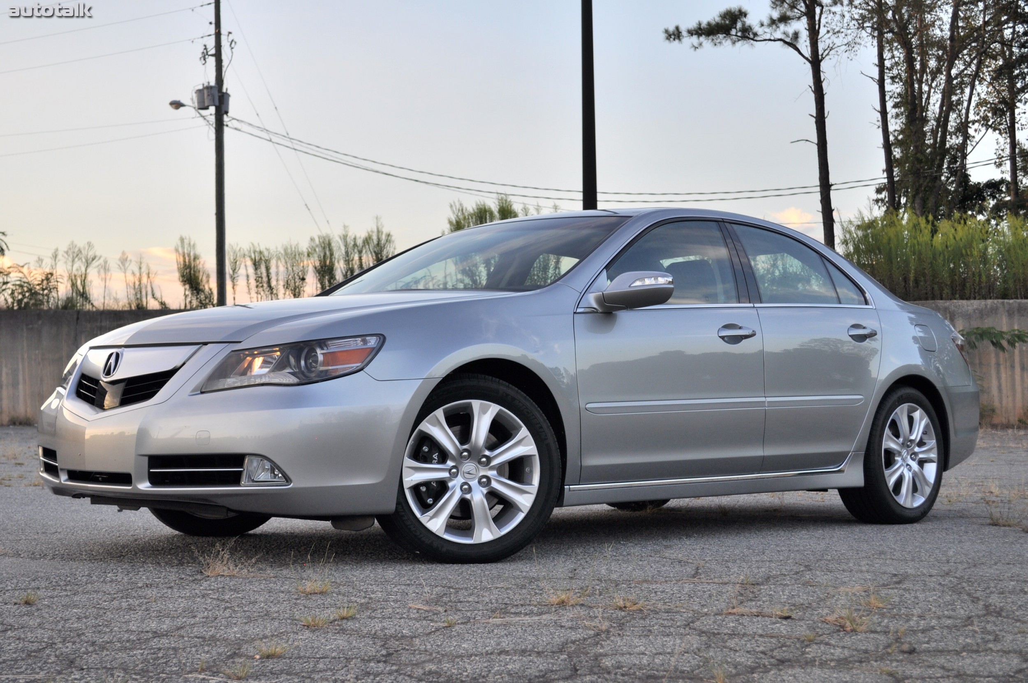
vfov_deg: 25.0
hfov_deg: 36.9
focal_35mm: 54
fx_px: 1540
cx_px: 514
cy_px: 342
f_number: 5.6
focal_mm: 36
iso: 220
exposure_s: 1/125
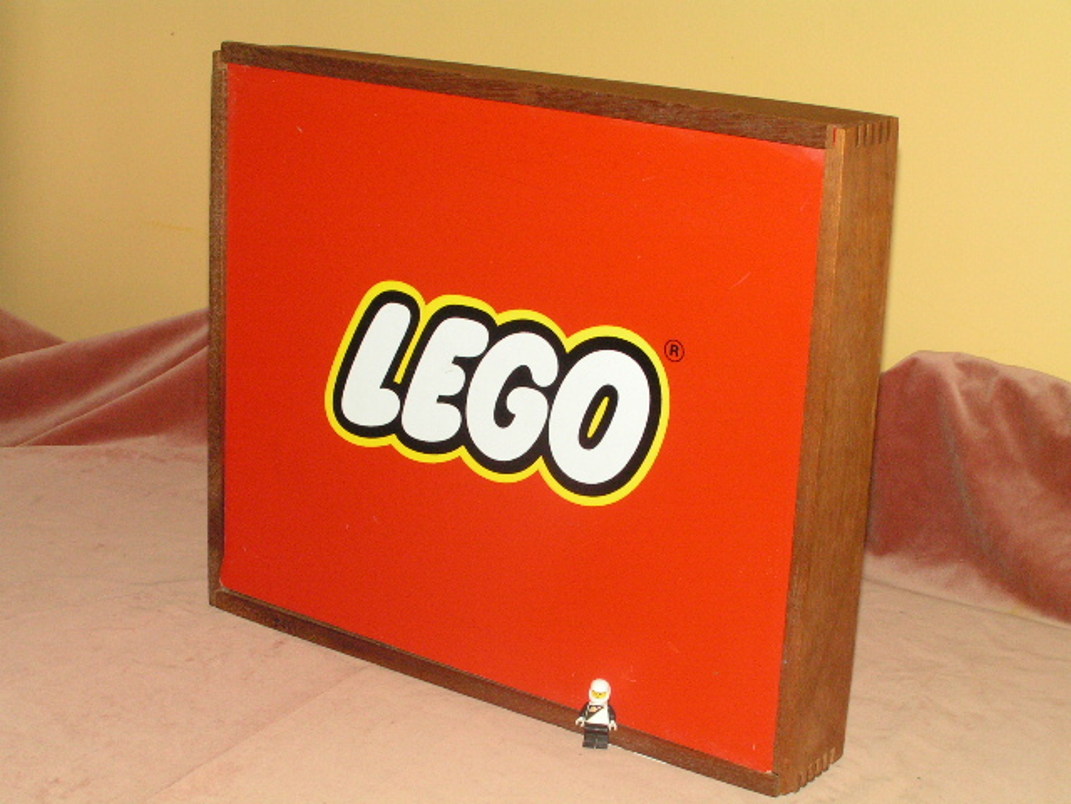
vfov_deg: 21.9
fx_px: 2073
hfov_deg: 29.0
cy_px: 402
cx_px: 536
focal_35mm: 67
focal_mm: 11.1
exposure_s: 1/80
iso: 200
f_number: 5.6
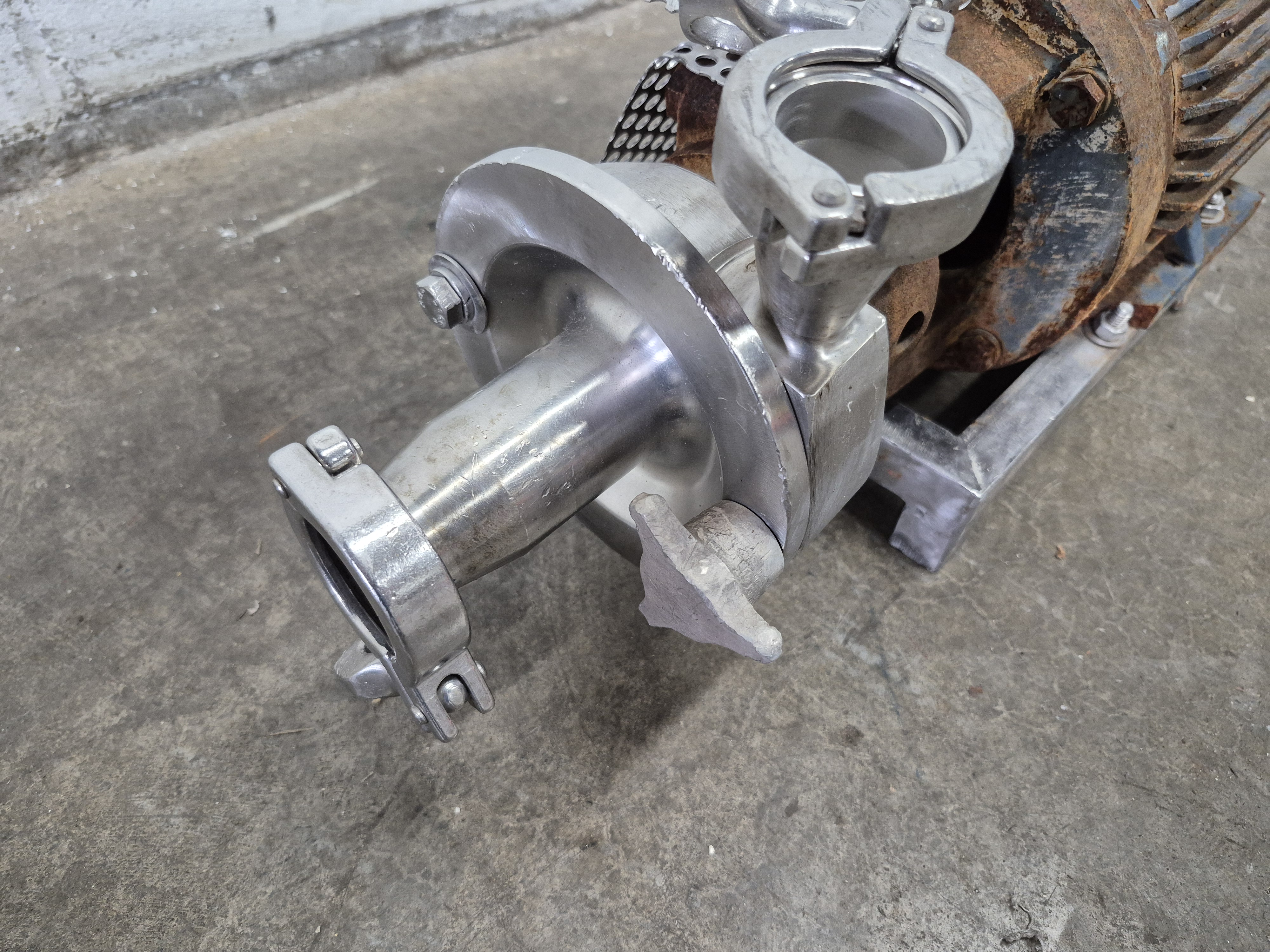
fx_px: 844
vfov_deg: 58.9
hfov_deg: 73.9
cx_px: 635
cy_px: 476
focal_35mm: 23
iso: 640
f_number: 1.8
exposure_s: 1/120
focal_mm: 5.4
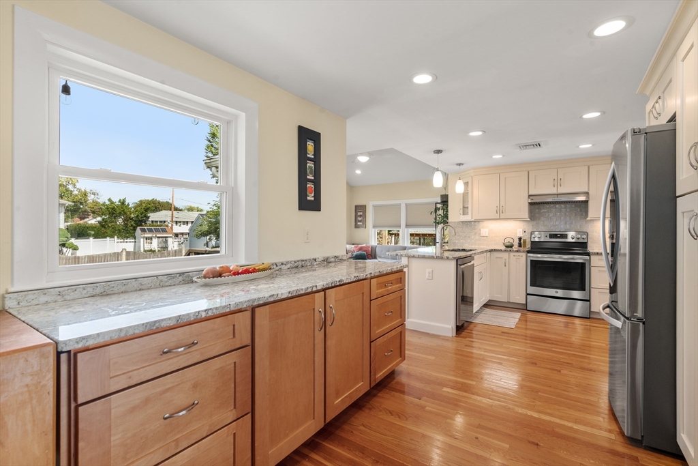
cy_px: 233
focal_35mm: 16
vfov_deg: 73.8
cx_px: 349
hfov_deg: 96.7
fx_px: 310
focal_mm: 16
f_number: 9
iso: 800
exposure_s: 1/13
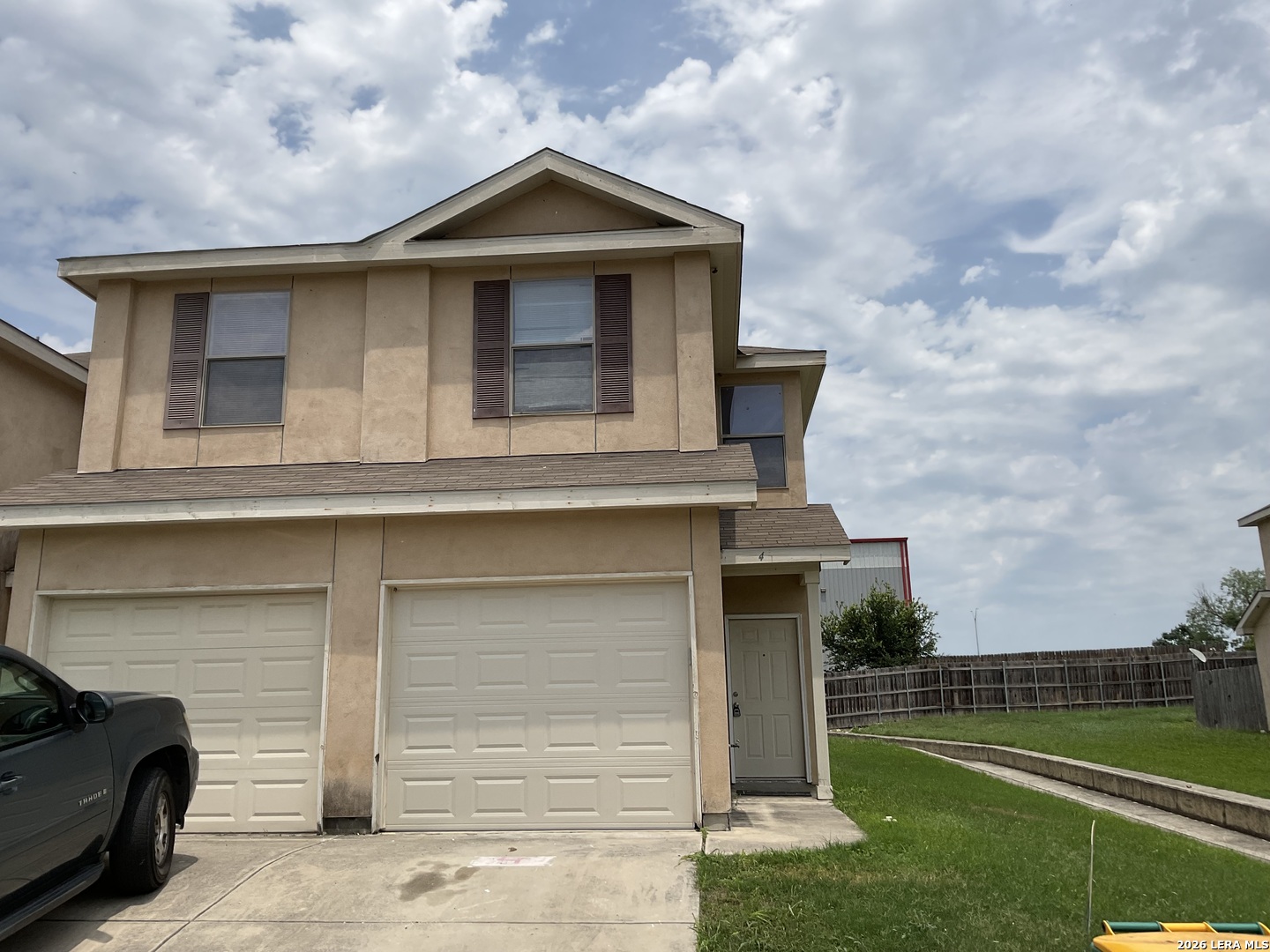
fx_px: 1064
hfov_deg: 61.7
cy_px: 476
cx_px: 635
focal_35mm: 29
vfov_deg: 48.2
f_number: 1.8
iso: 20
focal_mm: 3
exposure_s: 1/3788
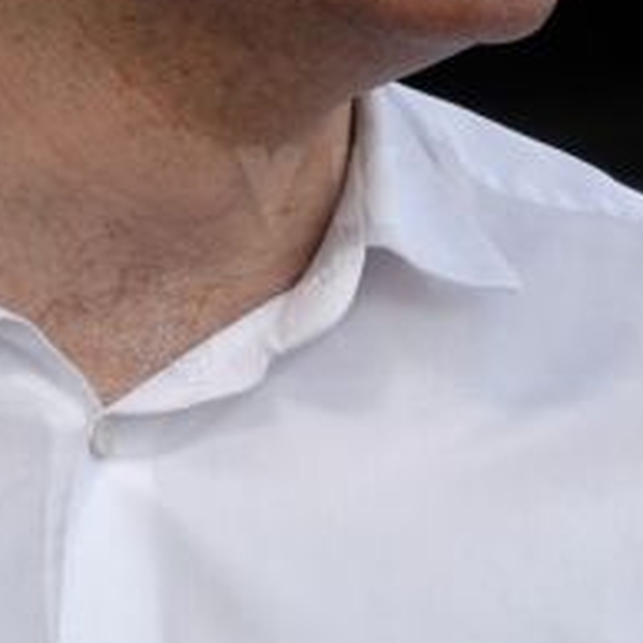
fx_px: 15285
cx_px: 317
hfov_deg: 2.4
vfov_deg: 2.4
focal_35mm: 727
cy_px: -116
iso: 250
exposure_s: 1/250
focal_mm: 185
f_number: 11
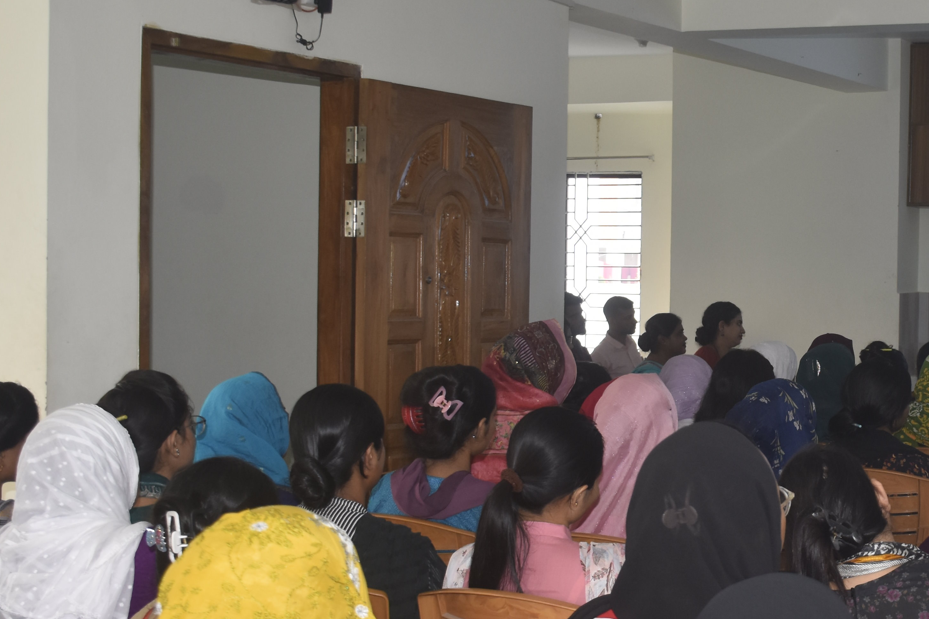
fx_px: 1833
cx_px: 804
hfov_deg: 27.6
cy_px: 288
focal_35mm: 71
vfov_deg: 19.2
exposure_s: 1/60
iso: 450
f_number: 3.8
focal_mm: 23
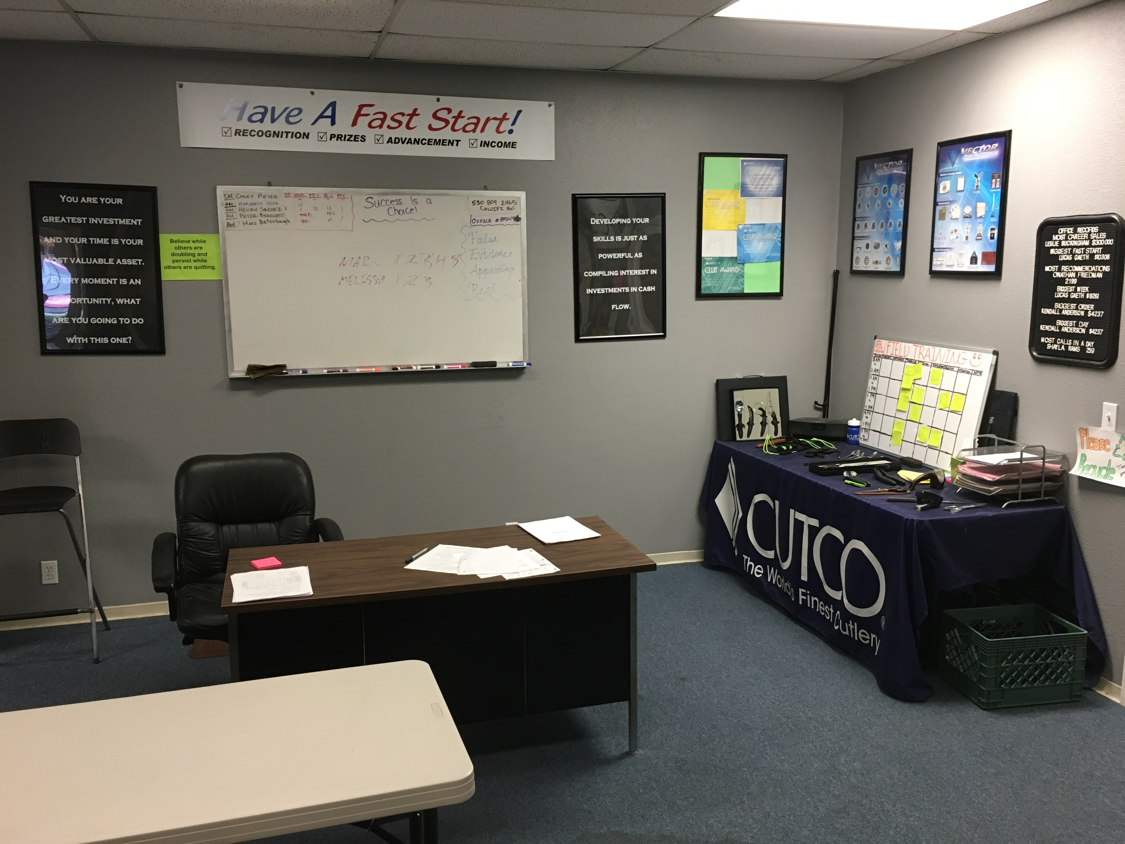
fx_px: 942
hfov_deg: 61.7
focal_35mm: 29
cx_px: 562
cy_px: 422
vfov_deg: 48.2
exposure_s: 1/30
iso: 100
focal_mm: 4.15
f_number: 2.2
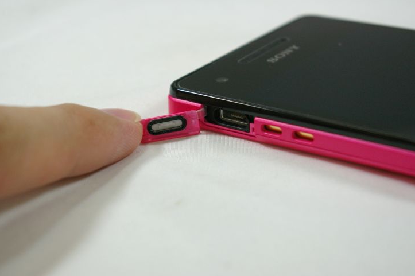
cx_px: 209
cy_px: 131
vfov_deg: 16.4
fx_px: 956
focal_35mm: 83
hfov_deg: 24.5
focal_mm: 50
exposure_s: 1/125
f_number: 8
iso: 800
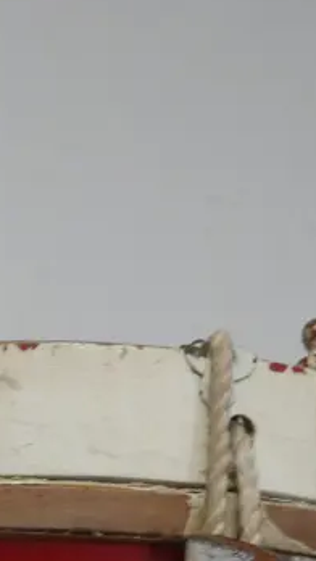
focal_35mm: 122
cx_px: 109
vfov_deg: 16.3
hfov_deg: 9.9
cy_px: 801
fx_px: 1816
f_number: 4.1
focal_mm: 19
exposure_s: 1/60
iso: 250
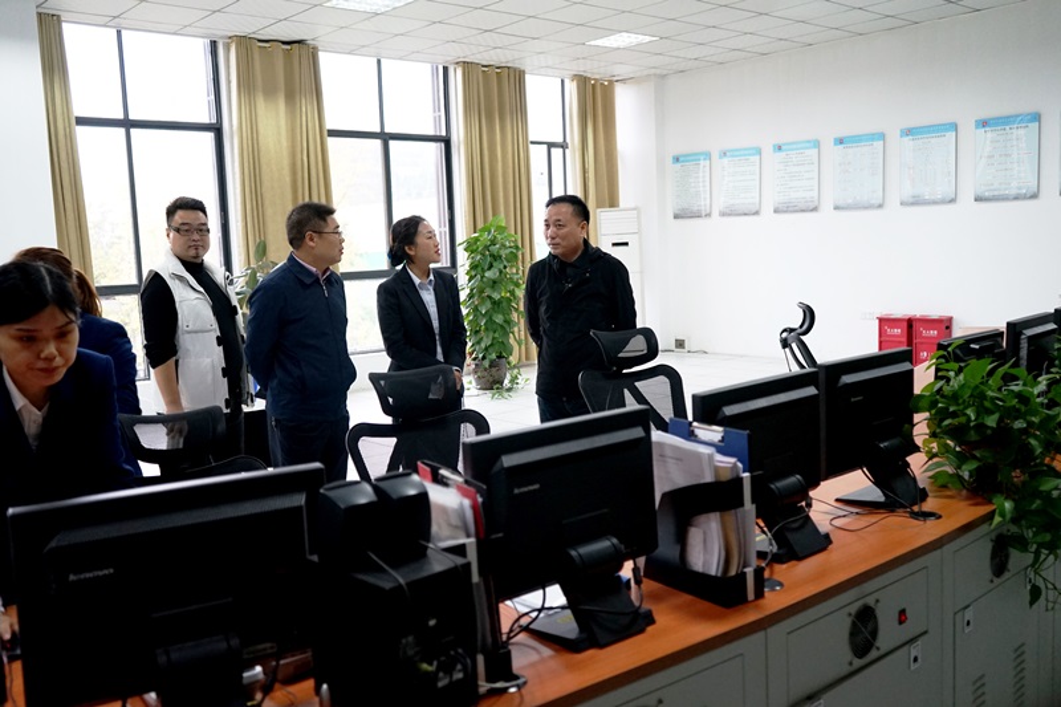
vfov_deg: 41.1
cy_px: 354
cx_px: 530
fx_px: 943
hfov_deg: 58.7
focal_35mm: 32
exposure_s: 1/60
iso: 2000
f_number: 4
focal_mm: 32
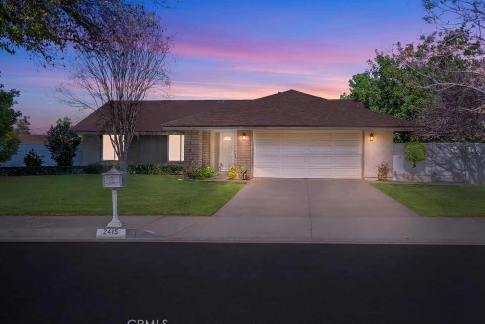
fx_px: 499
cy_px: 160
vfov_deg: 36.0
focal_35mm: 37
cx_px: 243
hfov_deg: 51.9
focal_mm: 35
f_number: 22
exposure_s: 1/30
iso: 160
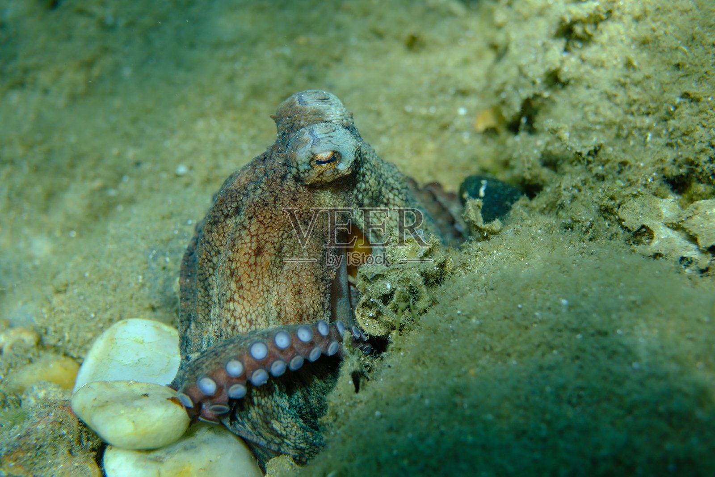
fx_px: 1053
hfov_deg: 37.5
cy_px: 238
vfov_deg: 25.5
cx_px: 358
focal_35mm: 53
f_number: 4
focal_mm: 35
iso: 125
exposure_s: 1/500
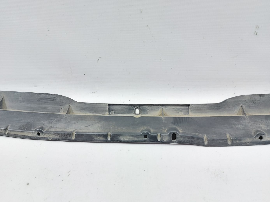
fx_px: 187
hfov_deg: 71.6
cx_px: 135
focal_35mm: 24
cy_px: 101
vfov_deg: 56.8
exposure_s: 1/50
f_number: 1.8
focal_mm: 5.23
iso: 200
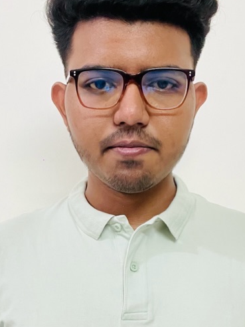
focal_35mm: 39
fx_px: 368
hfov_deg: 36.8
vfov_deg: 47.9
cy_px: 161
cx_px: 130
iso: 400
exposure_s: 1/33
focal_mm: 2.71
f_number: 2.2
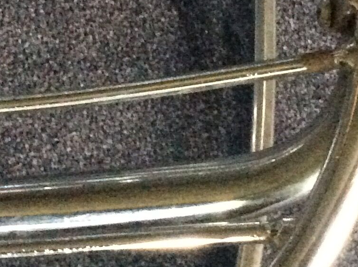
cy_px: -121
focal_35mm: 110
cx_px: 213
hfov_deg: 17.9
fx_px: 1136
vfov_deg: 12.8
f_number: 2.4
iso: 640
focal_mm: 3.3
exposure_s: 1/17
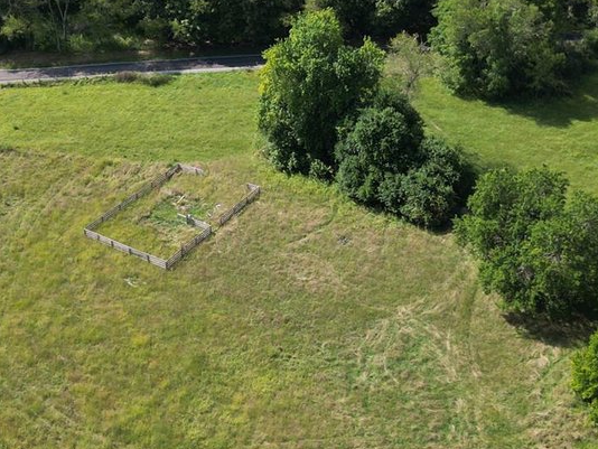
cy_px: 32
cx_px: 272
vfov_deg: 21.1
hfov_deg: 28.5
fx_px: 1175
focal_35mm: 68
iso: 150
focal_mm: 6.72
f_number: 1.7
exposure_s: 1/2000
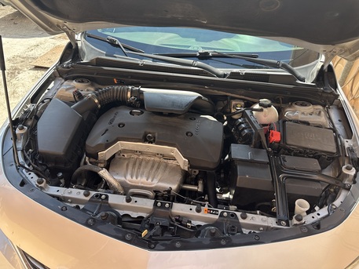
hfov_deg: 71.6
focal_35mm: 24
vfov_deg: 56.8
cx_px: 180
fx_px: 249
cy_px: 134
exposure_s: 1/642
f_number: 1.78
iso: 80
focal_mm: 6.86
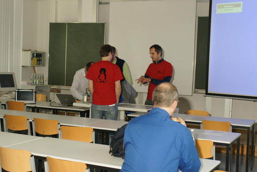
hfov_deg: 27.0
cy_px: 86
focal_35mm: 75
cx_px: 128
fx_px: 536
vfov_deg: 18.2
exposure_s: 1/80
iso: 800
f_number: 4
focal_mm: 50
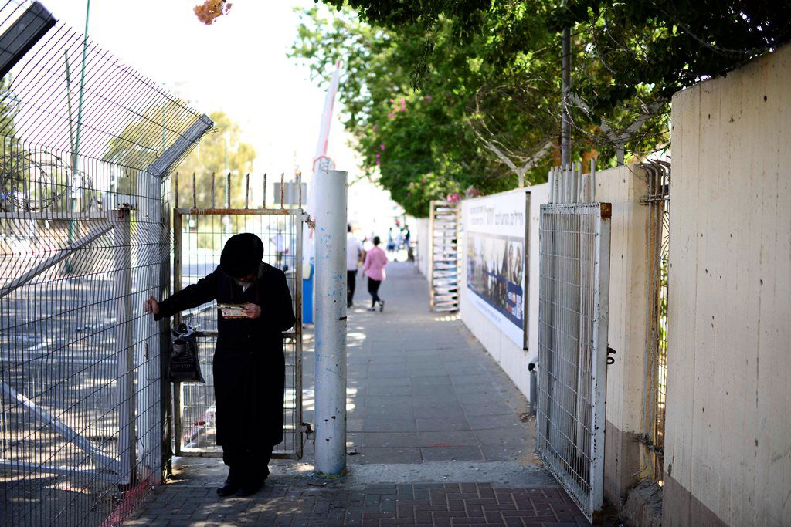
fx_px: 769
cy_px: 264
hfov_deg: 54.4
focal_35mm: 35
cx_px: 396
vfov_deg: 37.9
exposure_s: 1/500
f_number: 1.4
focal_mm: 35
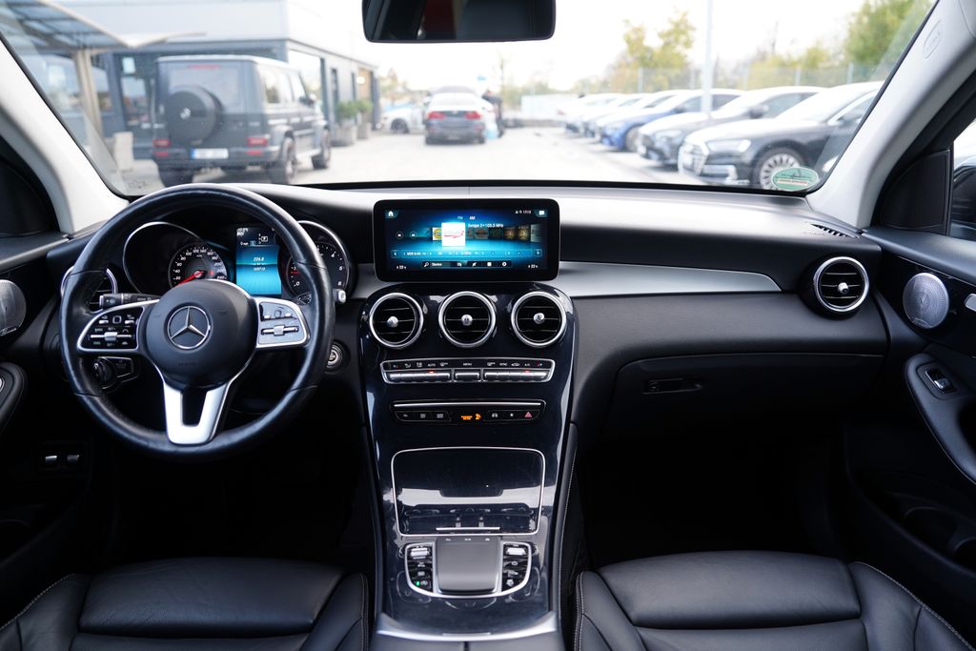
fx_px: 651
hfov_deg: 73.7
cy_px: 326
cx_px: 488
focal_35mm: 24
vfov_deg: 53.1
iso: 200
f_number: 2.8
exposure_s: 1/30
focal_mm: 24
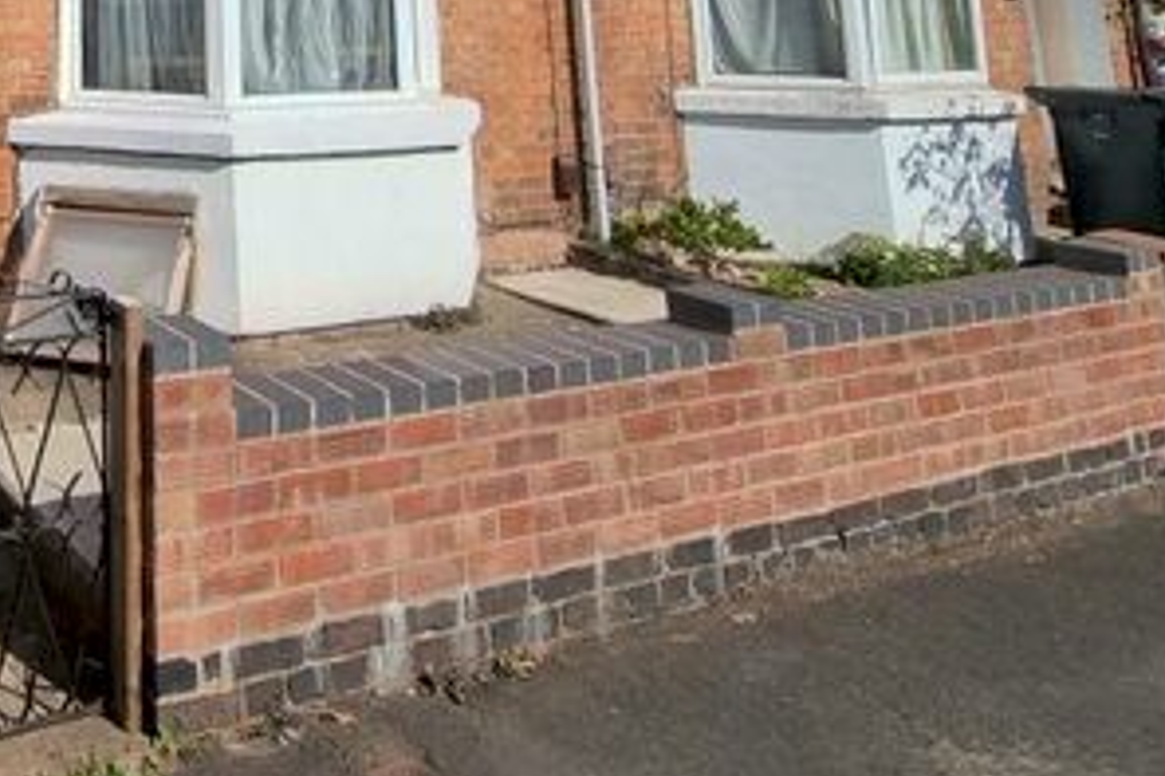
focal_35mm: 32
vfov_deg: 32.2
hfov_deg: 47.6
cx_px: -24
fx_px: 1035
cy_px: -207
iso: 50
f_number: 2.2
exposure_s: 1/2752
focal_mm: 2.2
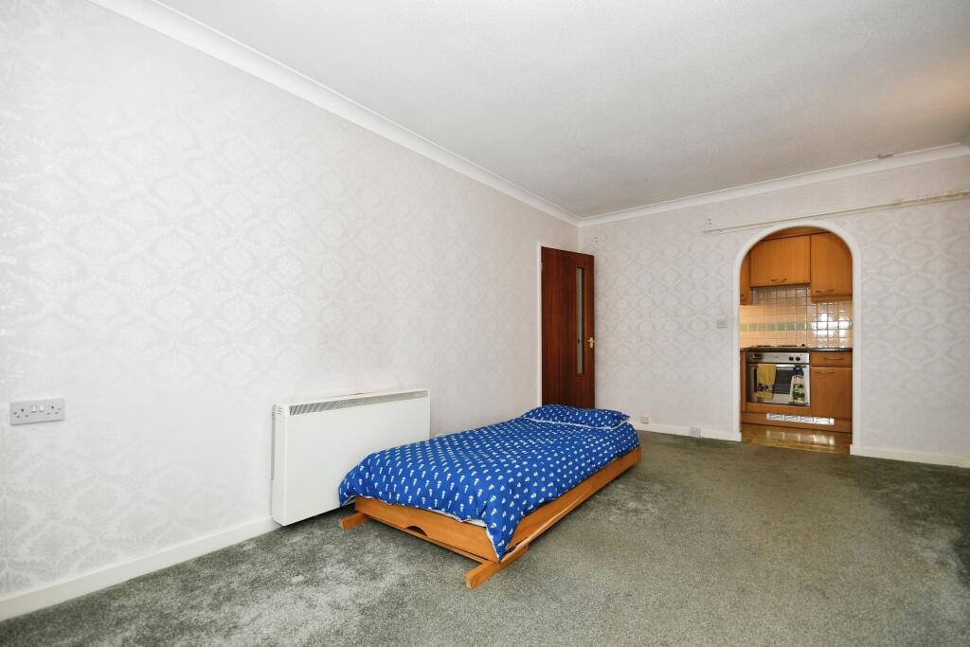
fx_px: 404
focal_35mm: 15
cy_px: 324
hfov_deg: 100.4
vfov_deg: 77.3
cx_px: 485
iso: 400
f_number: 8
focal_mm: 10
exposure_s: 1/60
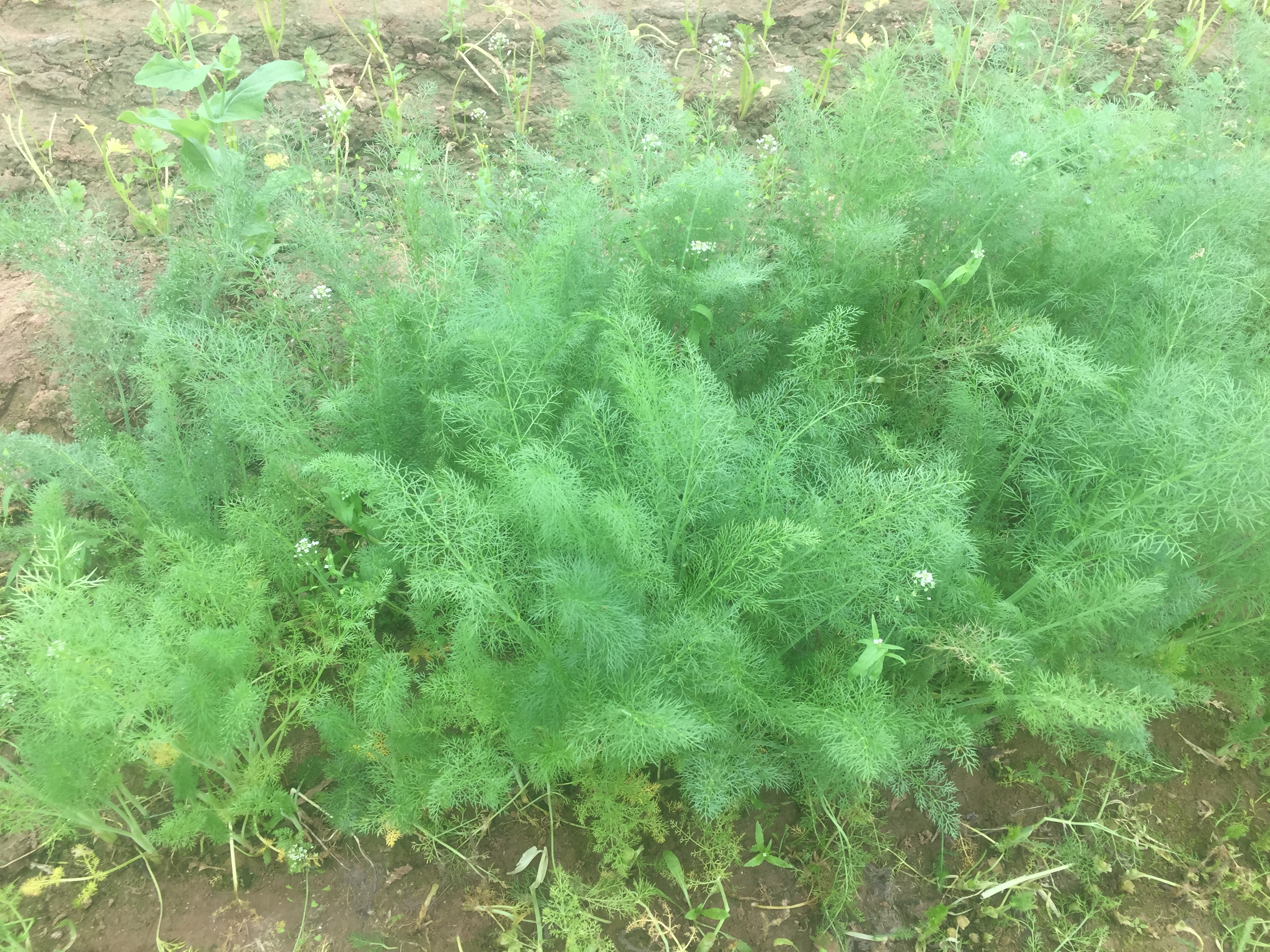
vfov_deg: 48.2
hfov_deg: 61.7
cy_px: 476
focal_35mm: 29
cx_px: 635
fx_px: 1064
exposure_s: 1/147
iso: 32
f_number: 2.2
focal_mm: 4.15
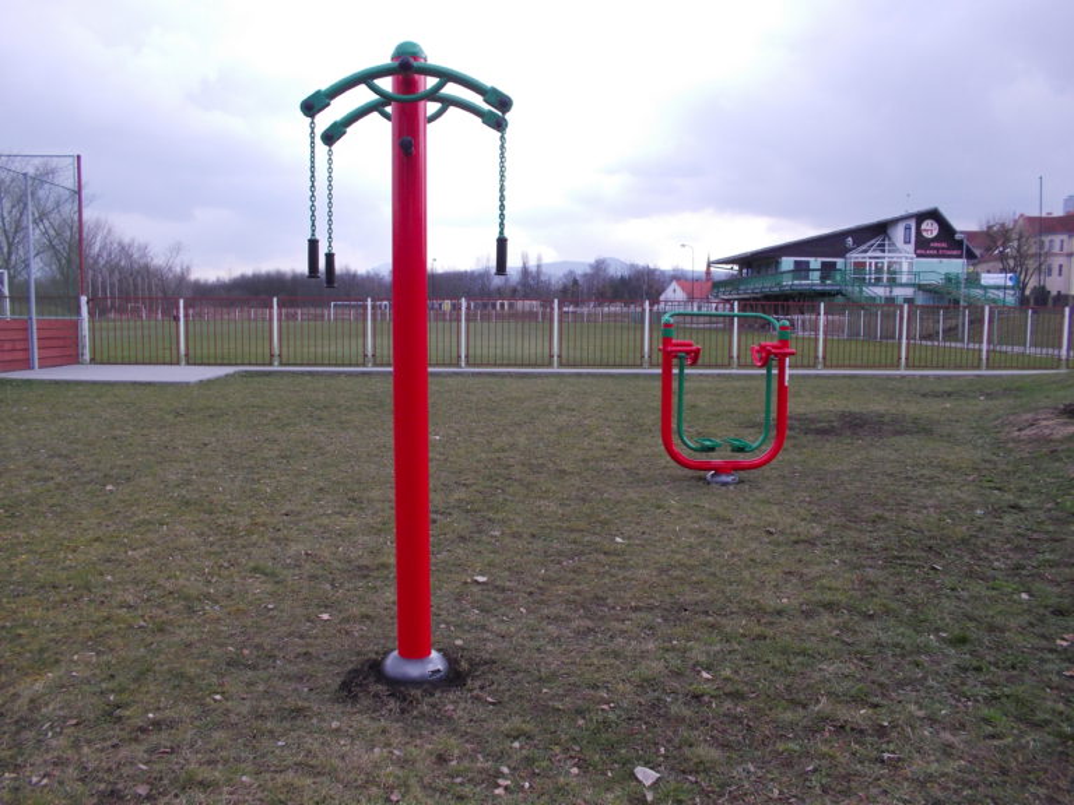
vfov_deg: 48.2
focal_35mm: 29
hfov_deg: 61.7
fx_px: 900
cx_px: 537
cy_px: 402
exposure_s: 1/250
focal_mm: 4.1
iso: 80
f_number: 3.3
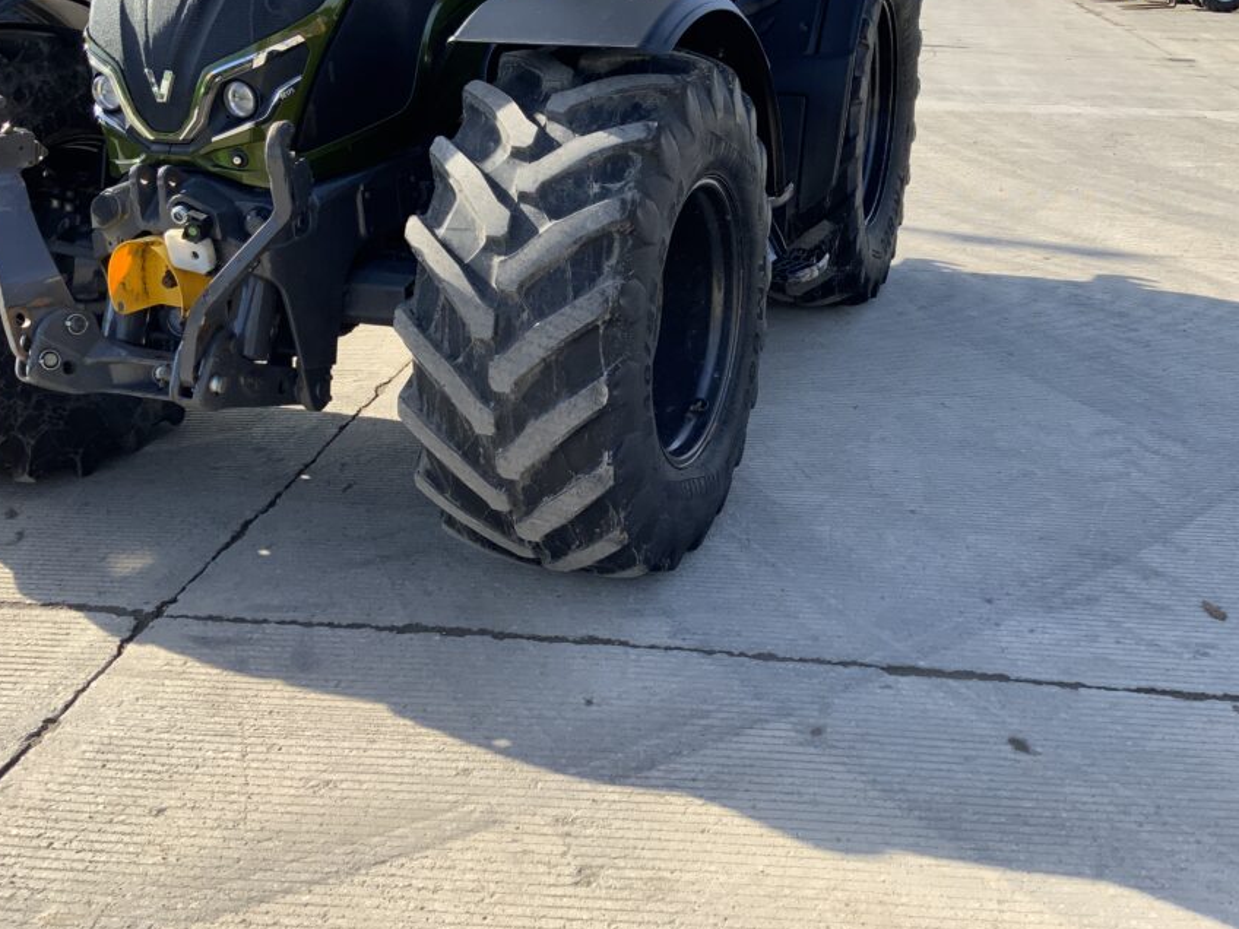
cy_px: 377
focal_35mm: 35
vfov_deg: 40.5
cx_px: 704
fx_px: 1253
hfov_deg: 52.5
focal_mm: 3
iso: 16
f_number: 1.8
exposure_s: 1/709
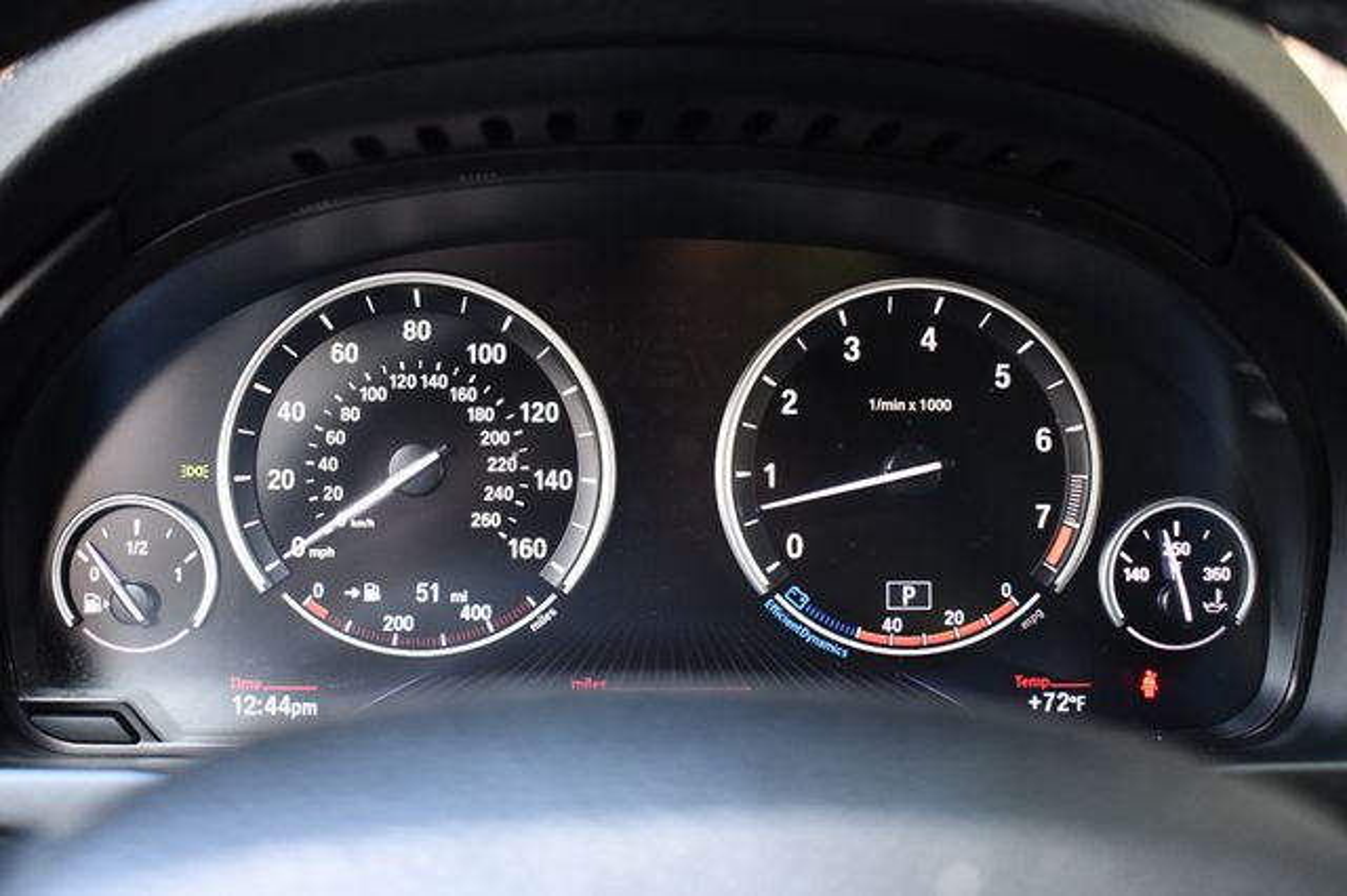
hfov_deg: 51.9
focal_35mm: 37
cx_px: 674
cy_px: 448
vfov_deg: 35.9
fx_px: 1384
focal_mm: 25
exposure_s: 1/125
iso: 2000
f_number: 4
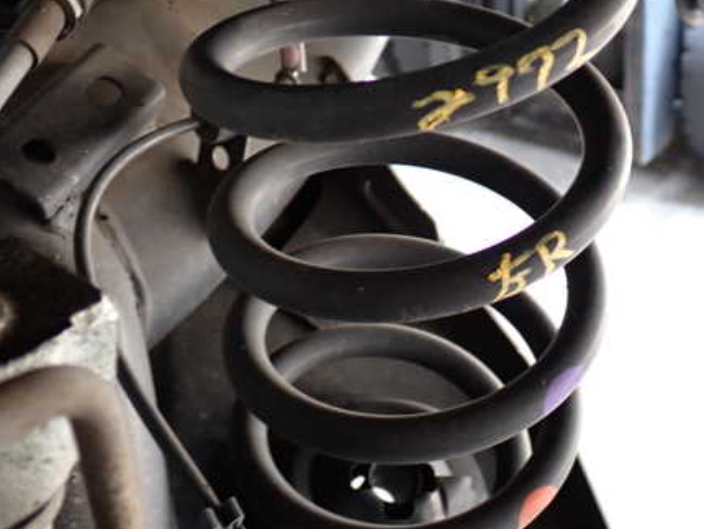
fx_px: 1078
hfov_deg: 36.0
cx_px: 435
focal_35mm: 53
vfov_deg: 27.5
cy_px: 239
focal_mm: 6.83
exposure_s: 1/40
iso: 200
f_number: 2.7
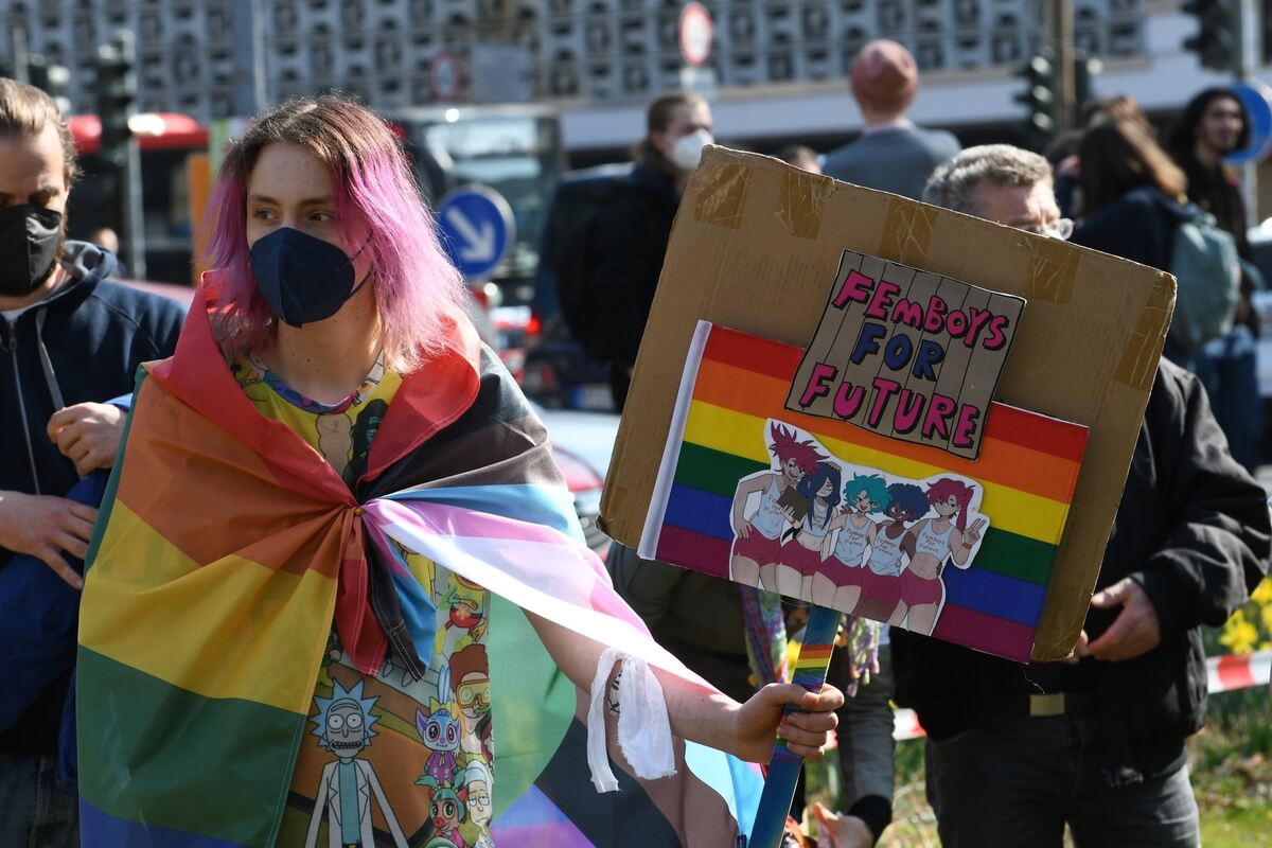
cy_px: 424
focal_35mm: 210
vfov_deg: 6.5
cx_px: 636
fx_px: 7419
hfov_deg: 9.8
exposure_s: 1/250
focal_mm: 140
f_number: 8
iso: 200
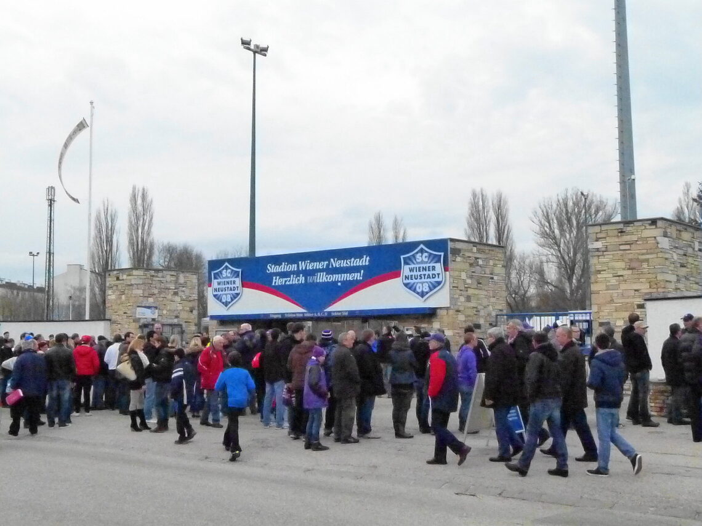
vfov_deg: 32.9
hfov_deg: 42.9
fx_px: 892
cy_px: 263
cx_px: 351
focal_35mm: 44
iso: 2500
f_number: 6.3
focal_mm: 7.9
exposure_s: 1/1600
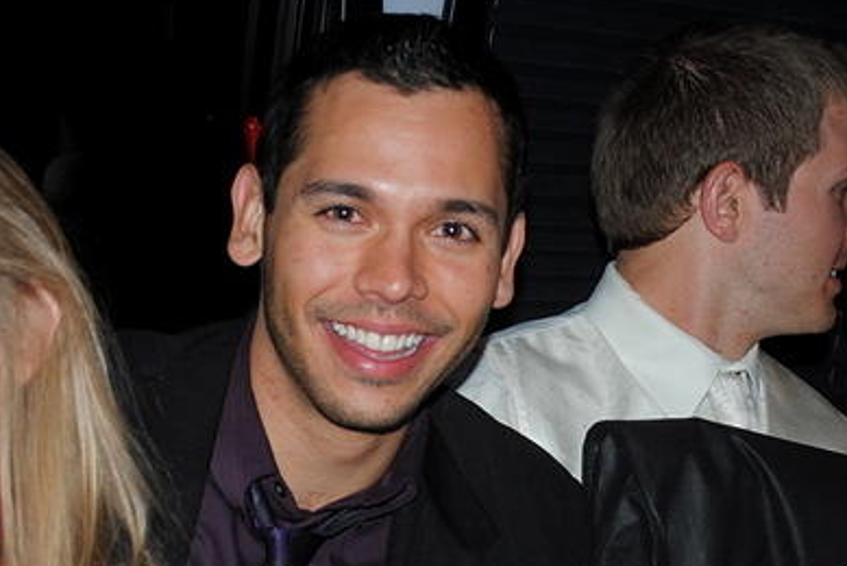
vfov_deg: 17.3
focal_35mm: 79
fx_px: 1860
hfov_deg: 25.6
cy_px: 348
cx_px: 466
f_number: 4.8
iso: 200
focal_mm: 32
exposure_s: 1/60
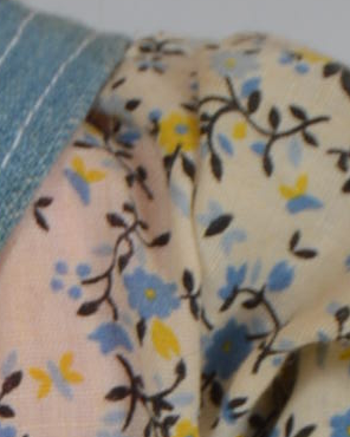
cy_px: 795
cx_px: -216
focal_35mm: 549
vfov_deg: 3.5
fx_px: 7109
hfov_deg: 2.8
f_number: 9
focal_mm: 48
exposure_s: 1/160
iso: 100
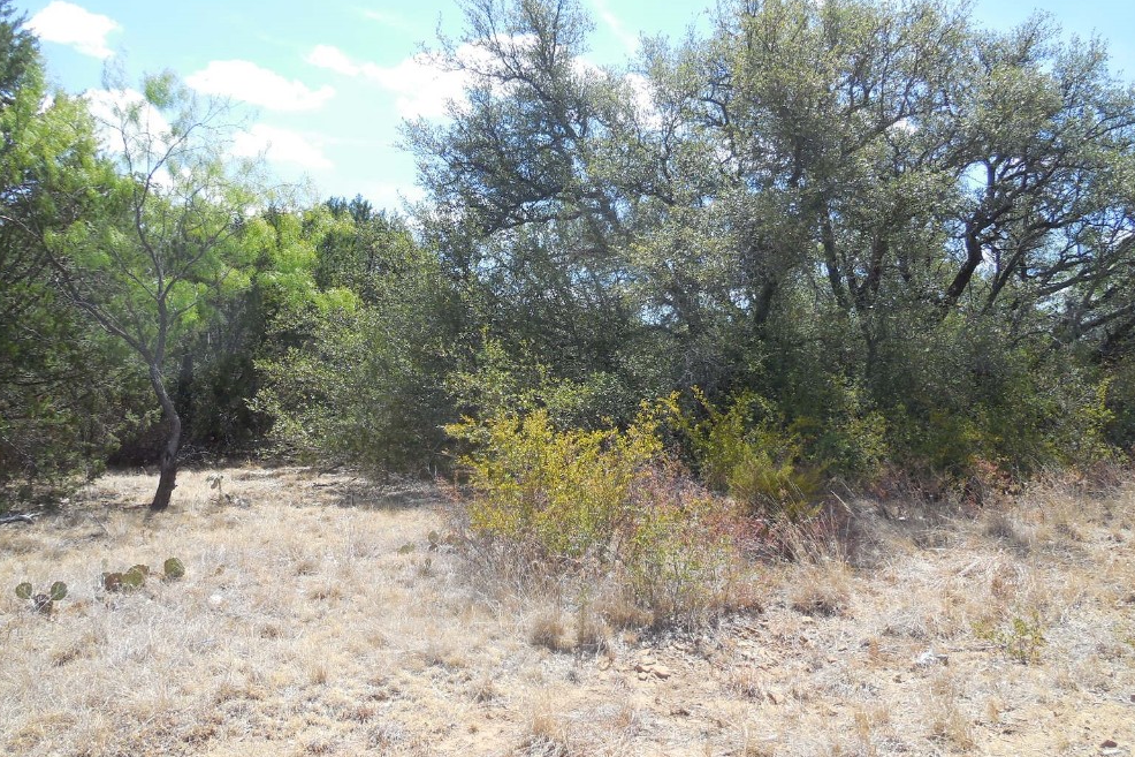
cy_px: 377
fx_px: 851
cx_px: 561
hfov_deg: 67.4
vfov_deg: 47.9
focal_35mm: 27
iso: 125
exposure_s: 1/800
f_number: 3.1
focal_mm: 4.5
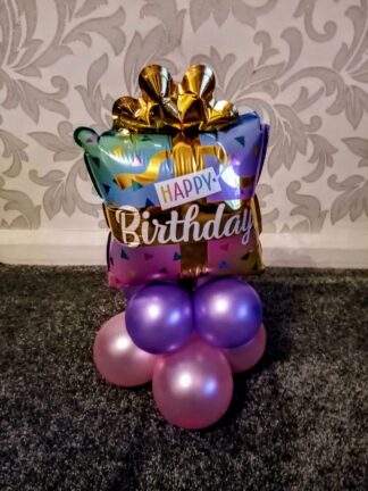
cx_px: 184
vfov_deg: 67.3
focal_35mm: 26
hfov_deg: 53.1
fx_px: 369
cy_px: 246
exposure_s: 1/20
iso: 1188
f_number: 1.8
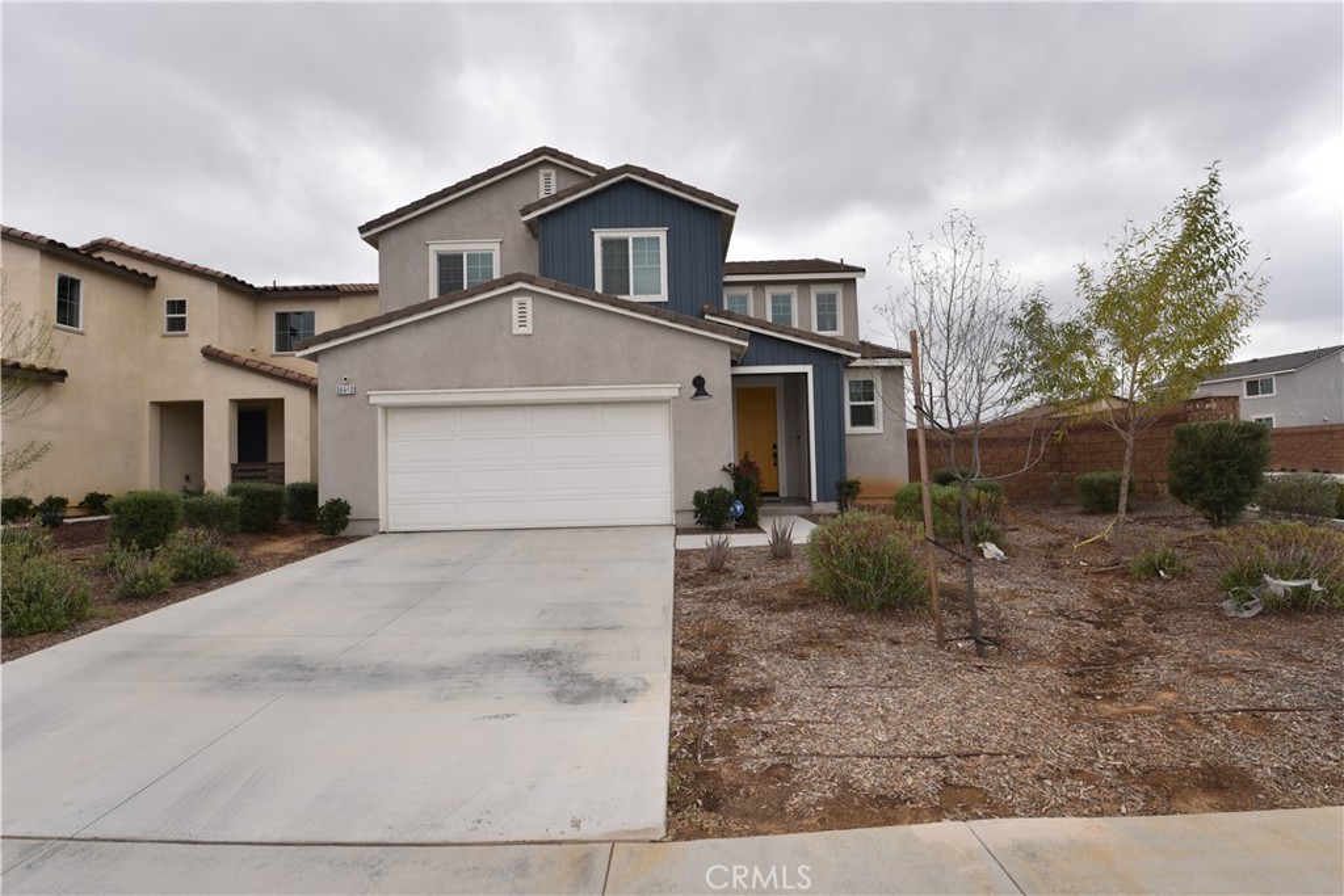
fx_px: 560
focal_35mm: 15
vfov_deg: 77.3
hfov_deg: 100.4
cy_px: 448
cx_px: 672
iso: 100
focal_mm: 15
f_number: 10
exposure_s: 1/200
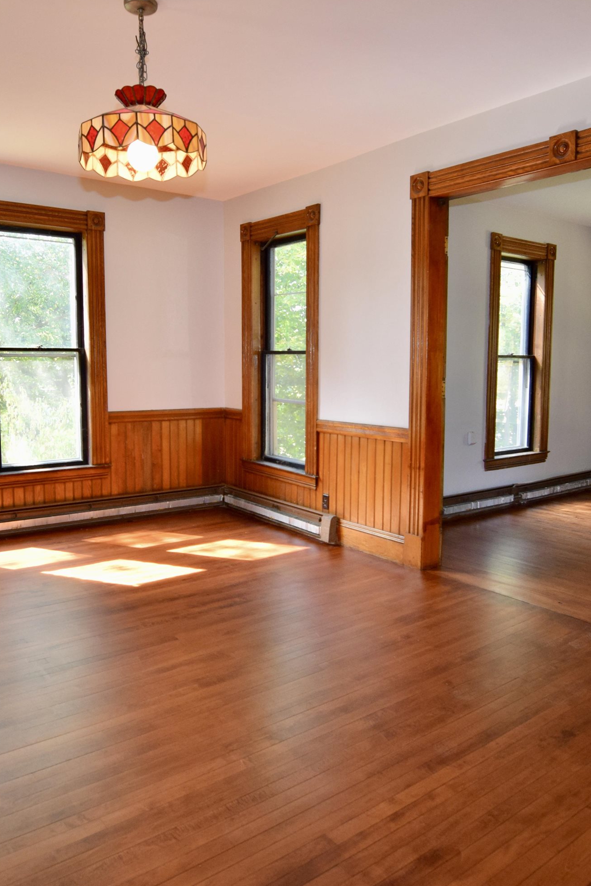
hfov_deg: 49.9
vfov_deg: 69.8
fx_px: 635
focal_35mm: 26
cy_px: 427
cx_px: 268
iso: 800
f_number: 4.5
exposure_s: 1/80
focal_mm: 11
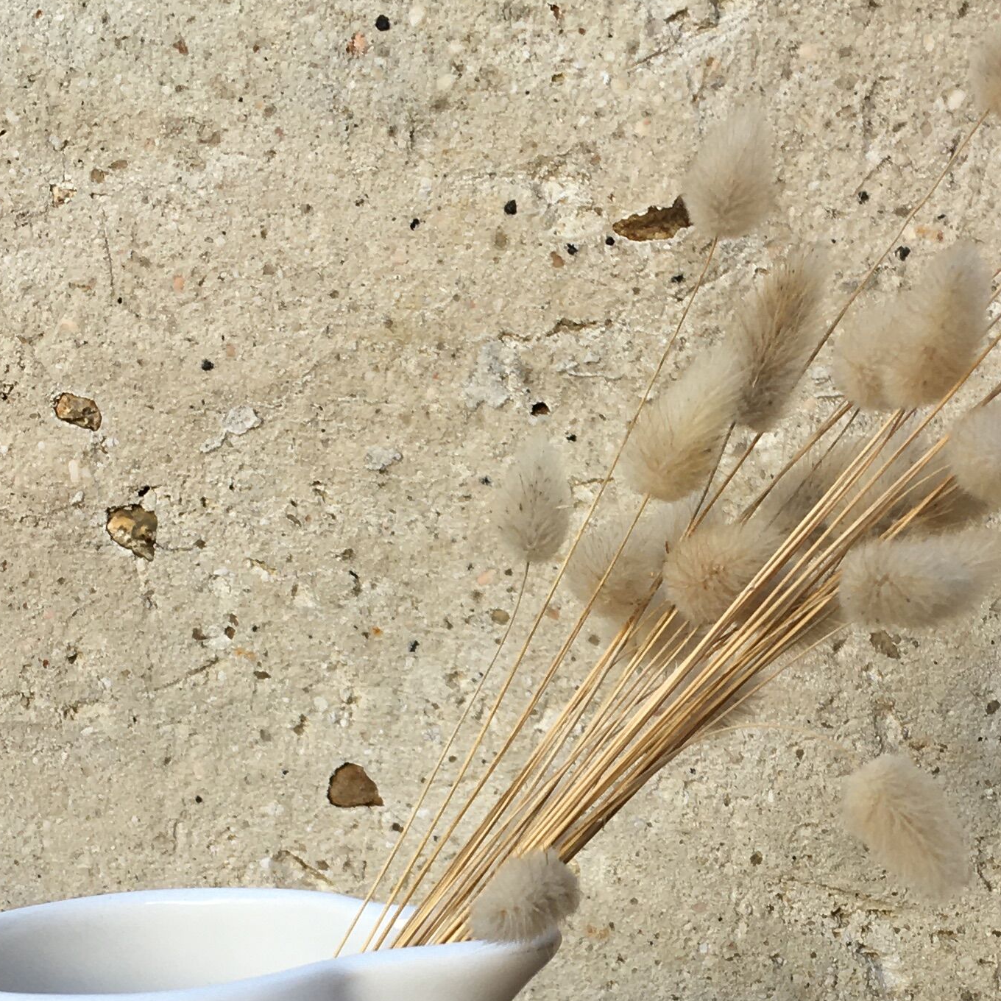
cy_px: 866
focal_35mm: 76
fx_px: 2486
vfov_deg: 22.3
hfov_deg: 22.6
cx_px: 715
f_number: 2.2
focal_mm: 4.15
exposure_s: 1/132
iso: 25
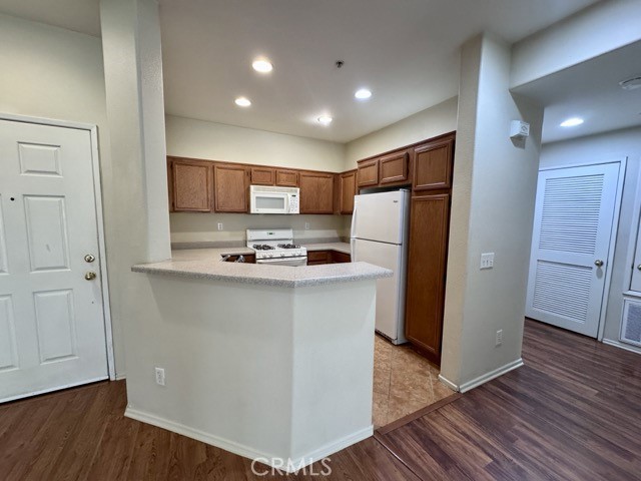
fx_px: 259
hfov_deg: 102.1
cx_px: 320
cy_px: 240
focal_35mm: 14
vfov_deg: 85.7
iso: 320
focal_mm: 2.22
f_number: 2.2
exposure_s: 1/60
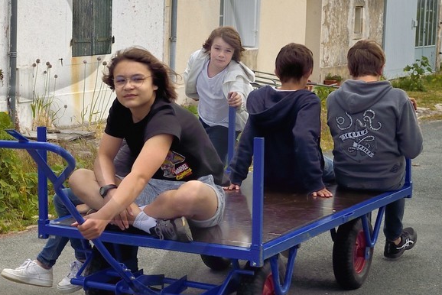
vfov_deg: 16.4
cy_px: 96
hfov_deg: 22.7
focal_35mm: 83
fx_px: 1020
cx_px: -73
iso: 200
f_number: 8
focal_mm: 30
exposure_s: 1/1000
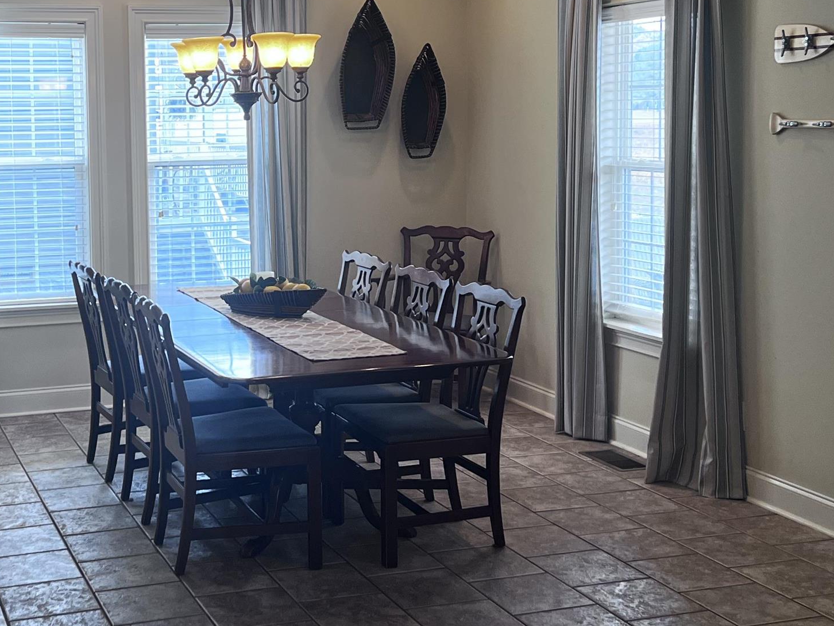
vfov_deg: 26.3
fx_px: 1325
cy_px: 176
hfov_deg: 34.3
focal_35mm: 55
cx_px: 224
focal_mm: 5.7
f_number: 1.5
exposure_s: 1/120
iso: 125
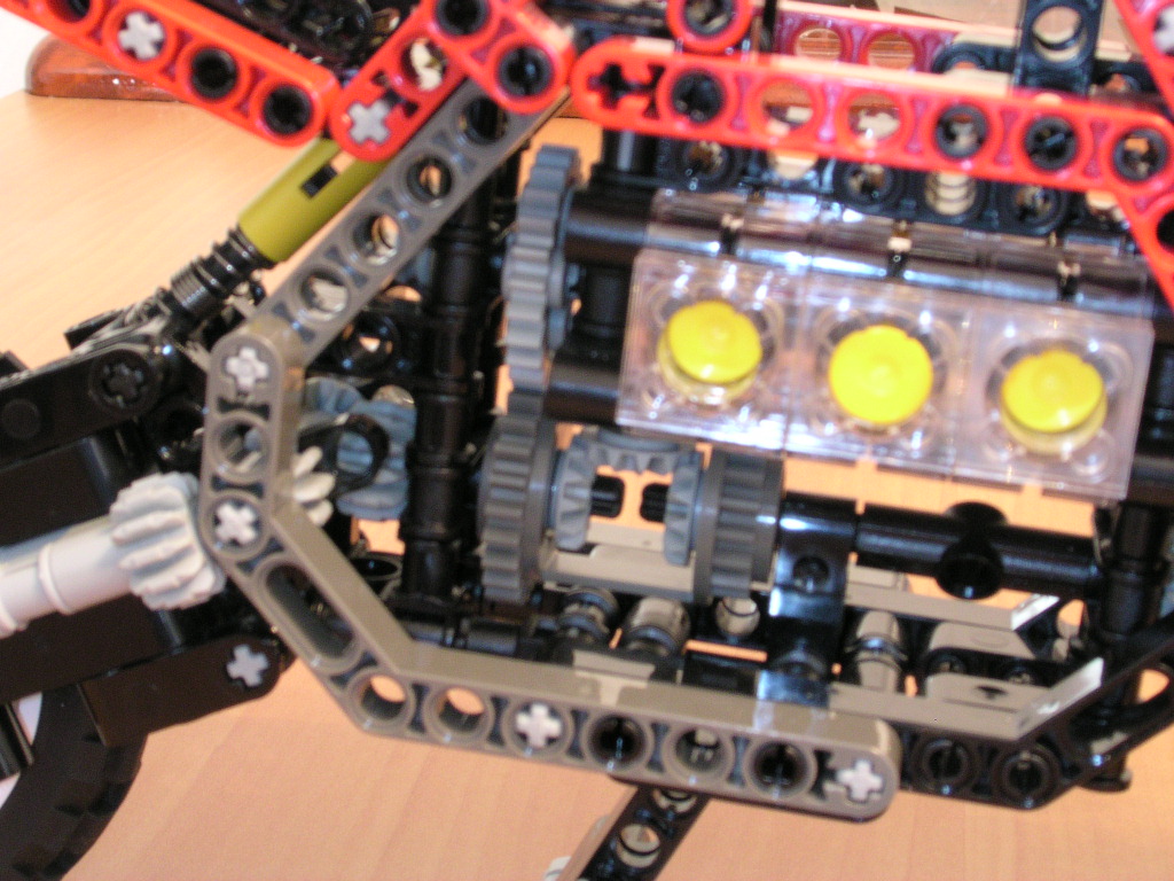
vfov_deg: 20.2
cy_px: 440
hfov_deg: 26.7
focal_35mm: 73
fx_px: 2476
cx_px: 587
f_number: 6.4
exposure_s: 1.32
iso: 200
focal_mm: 11.1
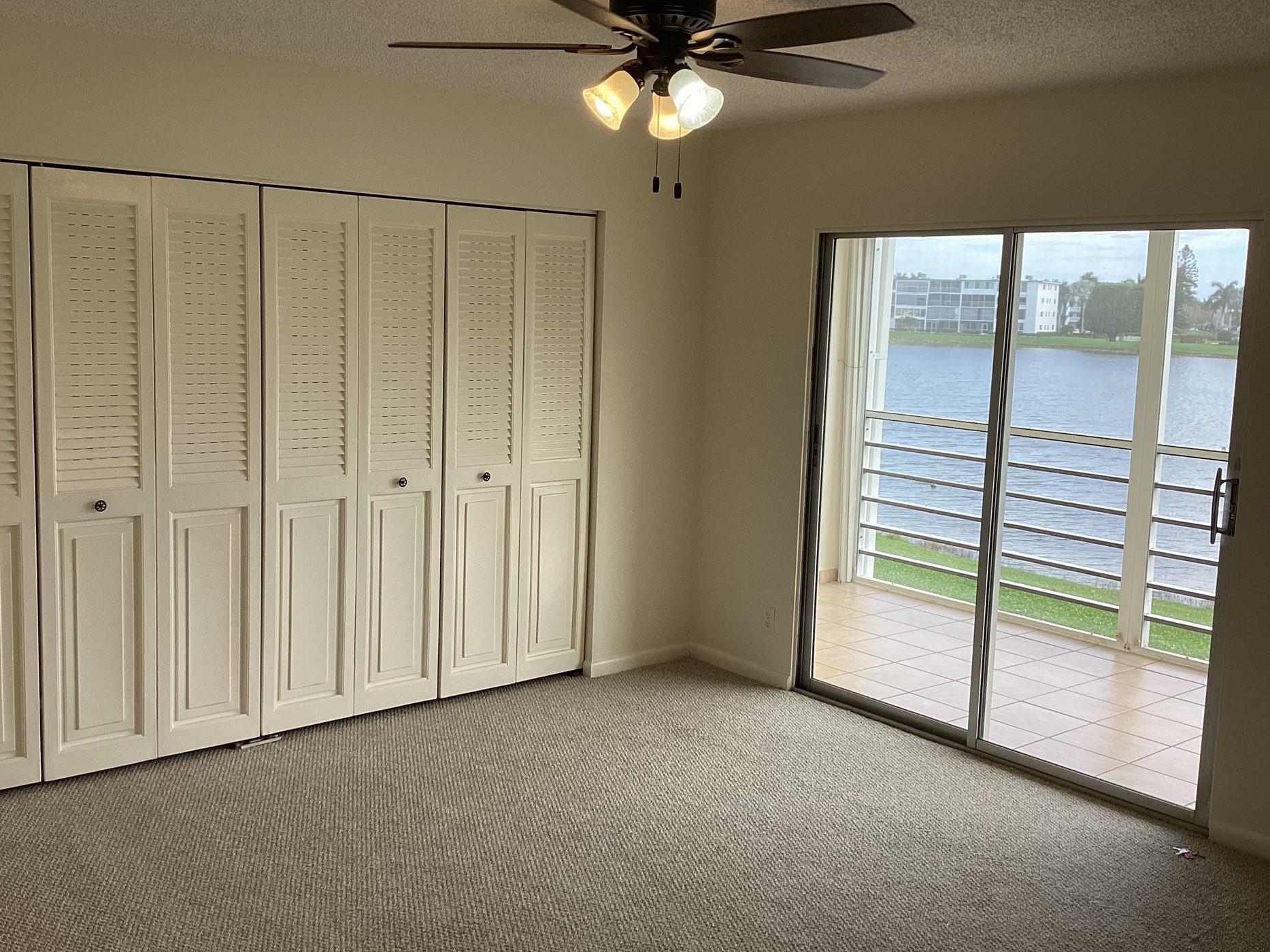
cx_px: 605
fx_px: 1247
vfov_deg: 41.8
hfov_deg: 53.9
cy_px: 442
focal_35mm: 34
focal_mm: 3.3
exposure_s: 1/120
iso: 32
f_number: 2.4
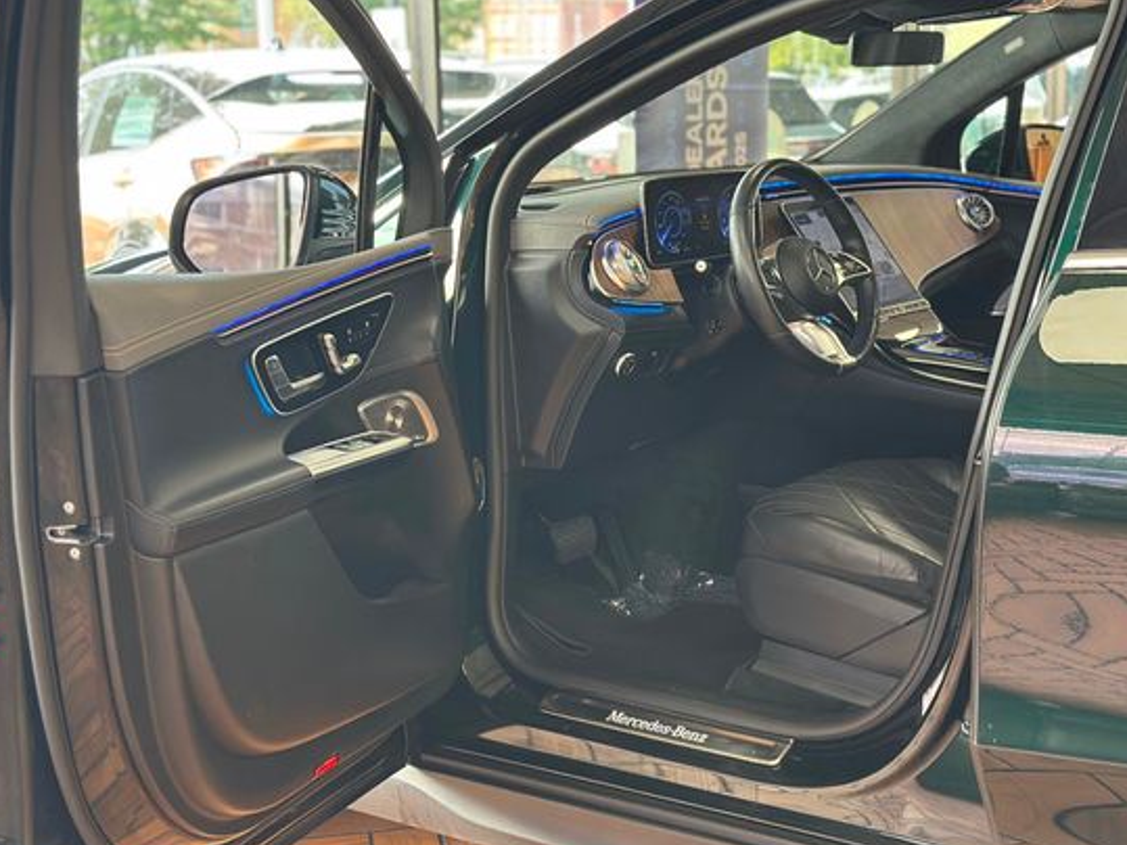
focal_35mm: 57
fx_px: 1855
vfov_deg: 25.6
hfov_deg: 33.8
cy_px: 366
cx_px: 608
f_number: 1.78
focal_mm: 6.86
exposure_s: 1/120
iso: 160
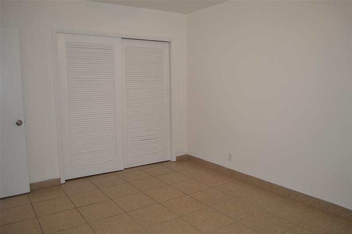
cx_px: 176
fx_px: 264
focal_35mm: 27
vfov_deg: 47.8
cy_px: 117
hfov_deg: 67.5
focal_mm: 18
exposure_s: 1/60
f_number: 3.5
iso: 400
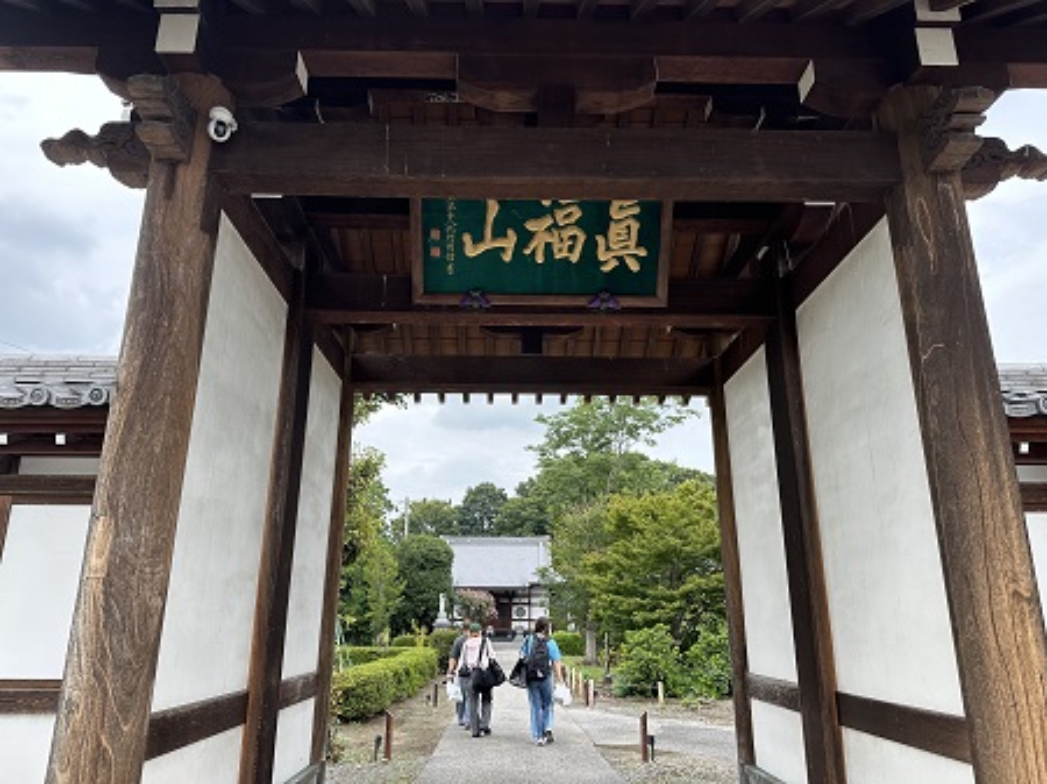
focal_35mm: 24
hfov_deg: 71.6
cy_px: 392
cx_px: 524
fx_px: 726
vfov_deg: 56.8
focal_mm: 6.86
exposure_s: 1/989
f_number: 1.78
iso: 80
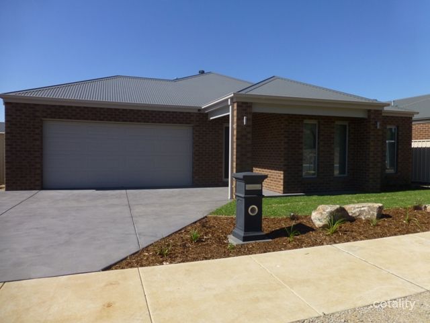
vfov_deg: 56.8
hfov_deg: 71.6
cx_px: 215
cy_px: 162
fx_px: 298
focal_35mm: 24
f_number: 3.3
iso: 100
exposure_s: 1/1600
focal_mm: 4.3
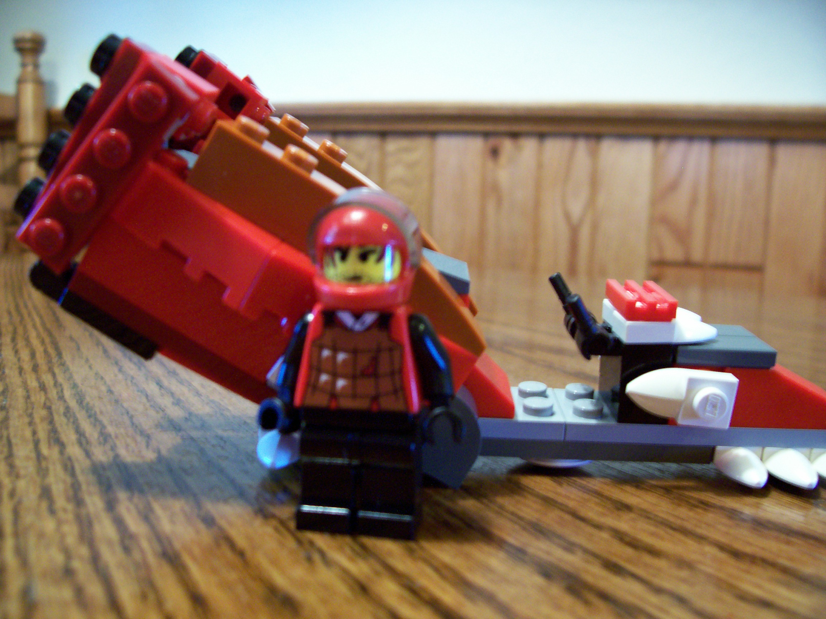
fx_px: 811
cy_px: 310
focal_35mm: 34
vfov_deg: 41.8
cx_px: 413
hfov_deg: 54.0
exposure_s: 1/8
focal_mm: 5.6
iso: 160
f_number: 2.7
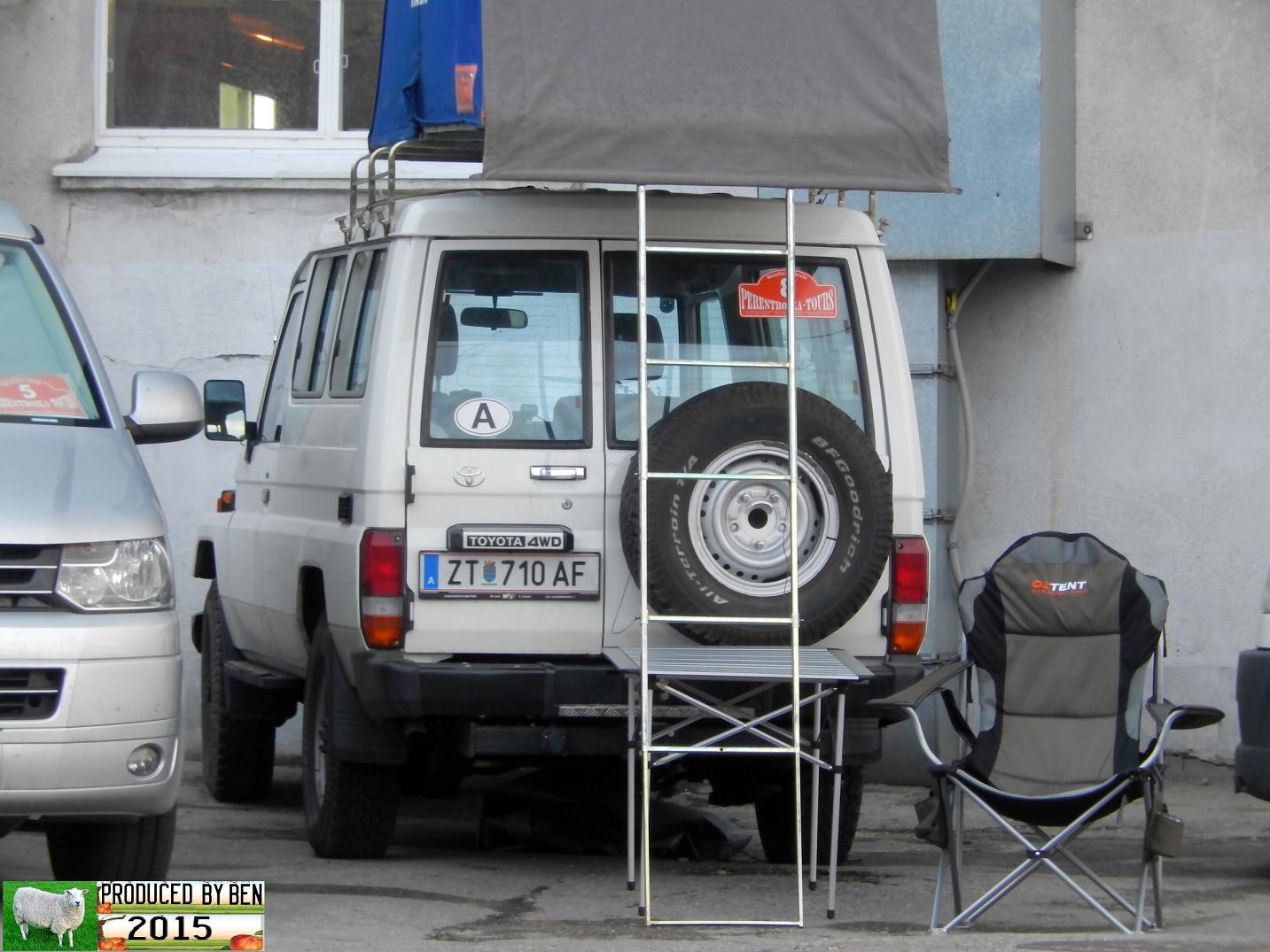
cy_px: 476
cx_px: 635
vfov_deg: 6.9
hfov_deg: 9.2
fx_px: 7889
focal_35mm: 215
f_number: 5.8
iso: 640
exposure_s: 1/30
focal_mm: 38.6
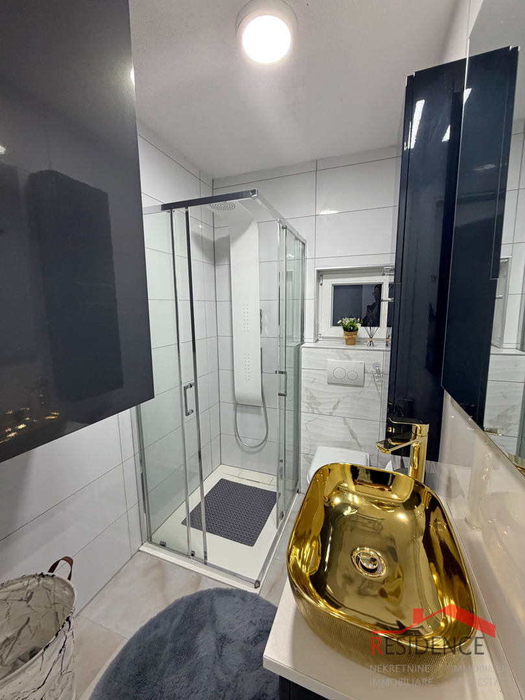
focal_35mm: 14
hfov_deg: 85.7
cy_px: 350
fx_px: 283
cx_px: 262
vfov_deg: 102.1
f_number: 2.2
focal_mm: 2.22
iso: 250
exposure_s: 1/100
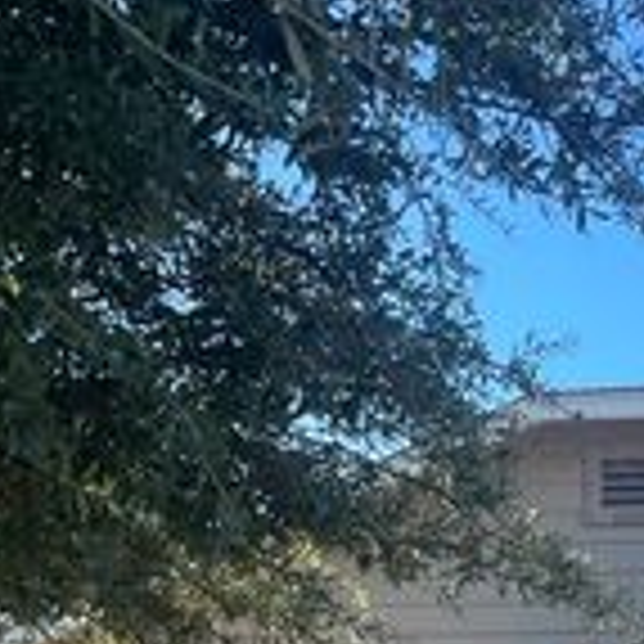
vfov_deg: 20.6
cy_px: 831
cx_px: 662
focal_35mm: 77
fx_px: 1621
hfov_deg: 21.6
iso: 32
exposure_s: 1/1387
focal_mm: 5.1
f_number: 1.6
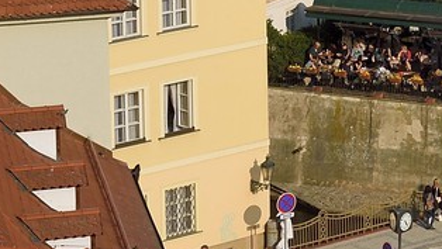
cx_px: 932
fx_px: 2814
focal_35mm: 240
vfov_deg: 5.0
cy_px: -242
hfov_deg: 8.4
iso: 200
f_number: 14
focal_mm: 45
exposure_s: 1/250
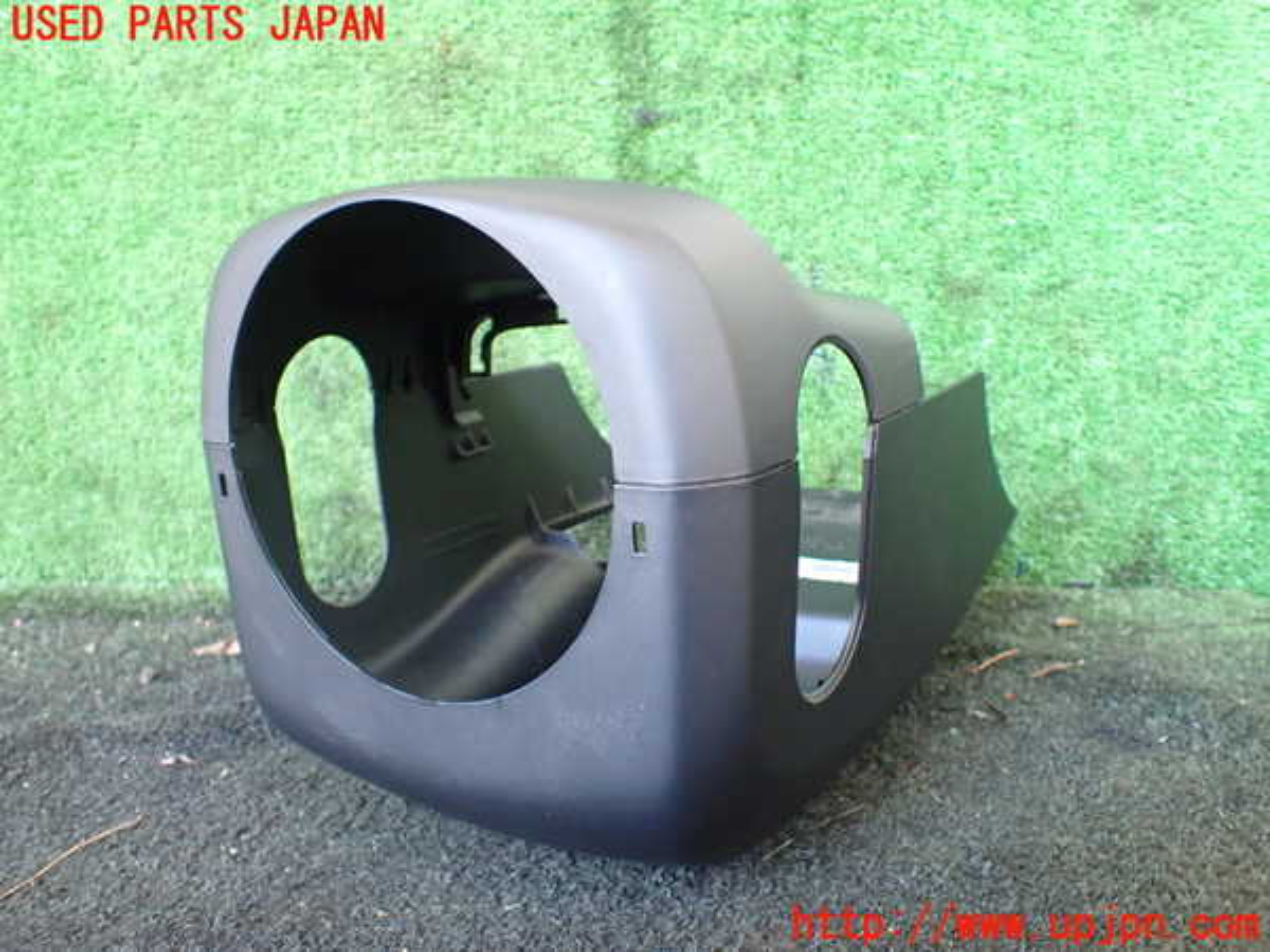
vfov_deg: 46.8
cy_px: 476
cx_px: 635
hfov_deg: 60.0
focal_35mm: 30
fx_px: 1101
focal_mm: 5.4
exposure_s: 1/50
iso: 800
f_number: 2.3
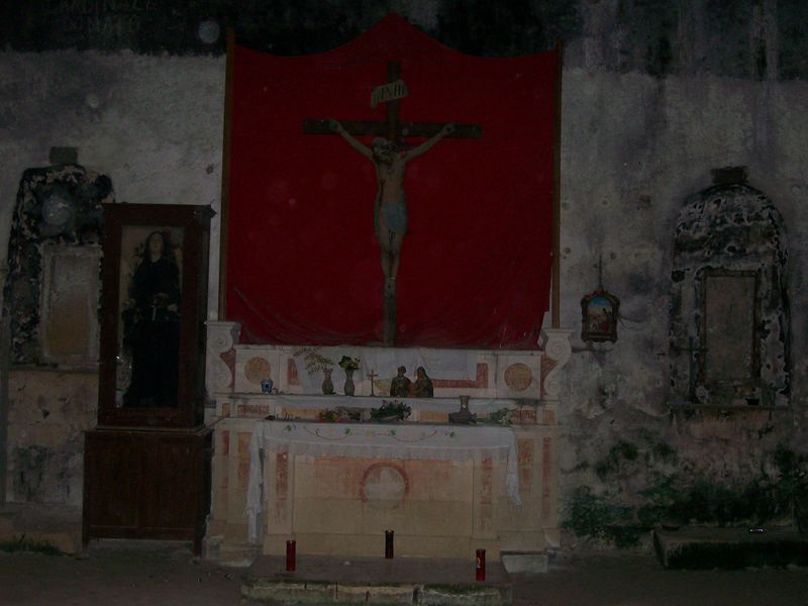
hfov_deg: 42.1
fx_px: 1050
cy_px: 303
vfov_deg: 32.2
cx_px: 404
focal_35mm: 45
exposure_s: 1/73.1
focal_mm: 7.6
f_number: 3
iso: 140
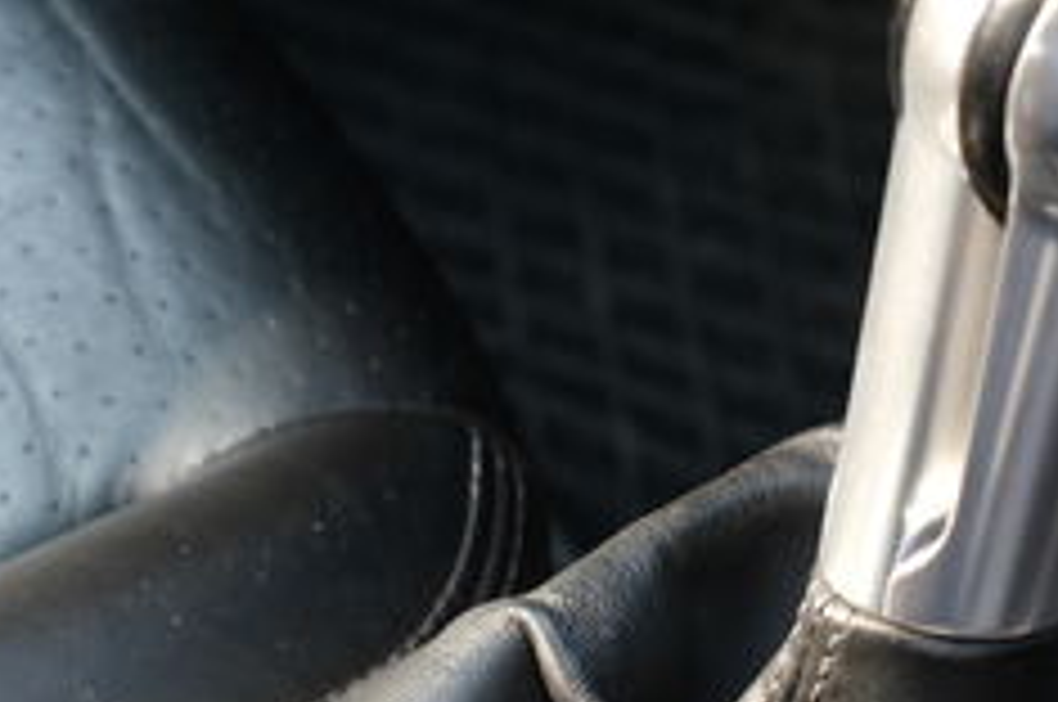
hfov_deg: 9.4
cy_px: 749
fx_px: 6427
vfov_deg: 6.2
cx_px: 167
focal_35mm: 219
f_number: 4.5
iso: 800
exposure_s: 1/60
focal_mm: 44.5
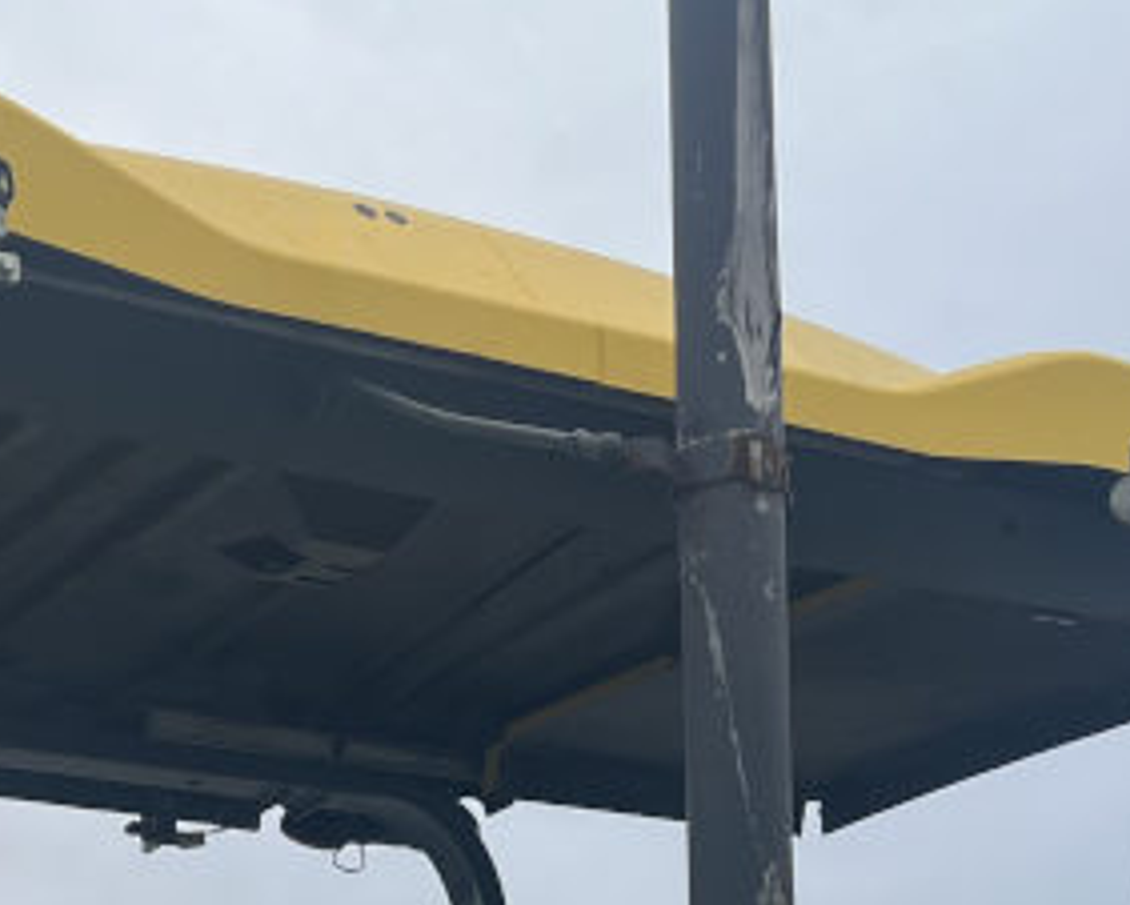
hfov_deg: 21.2
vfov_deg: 15.8
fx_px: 3012
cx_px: 369
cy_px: 1321
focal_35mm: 90
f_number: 1.5
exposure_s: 1/1252
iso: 50
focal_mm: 5.7
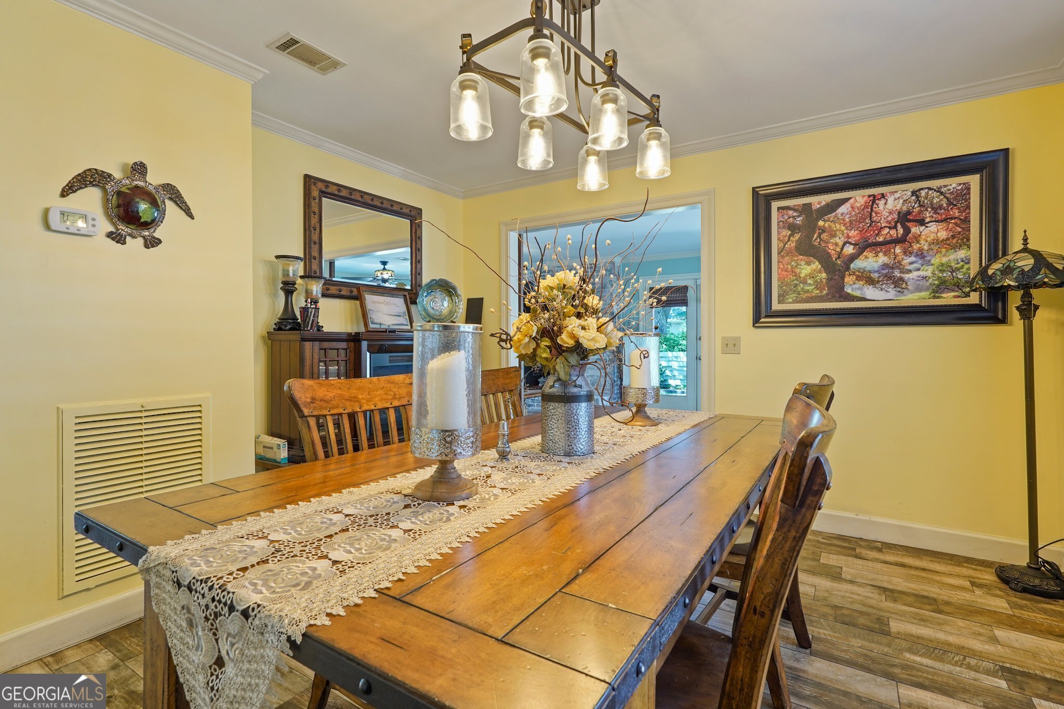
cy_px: 354
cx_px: 532
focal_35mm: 17
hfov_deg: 93.3
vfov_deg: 70.4
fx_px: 502
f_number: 9
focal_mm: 17
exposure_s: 1/2
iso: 500
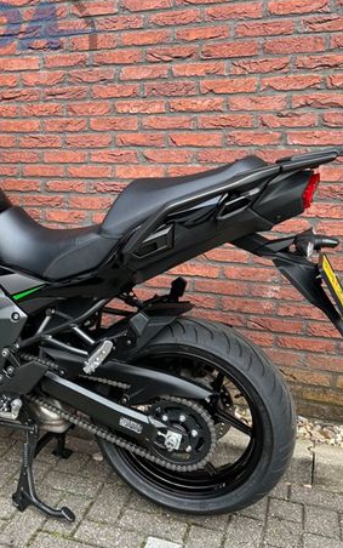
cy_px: 269
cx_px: 59
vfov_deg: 50.4
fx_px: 583
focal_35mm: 39
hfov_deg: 31.8
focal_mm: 5.7
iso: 40
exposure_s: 1/121
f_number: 1.5
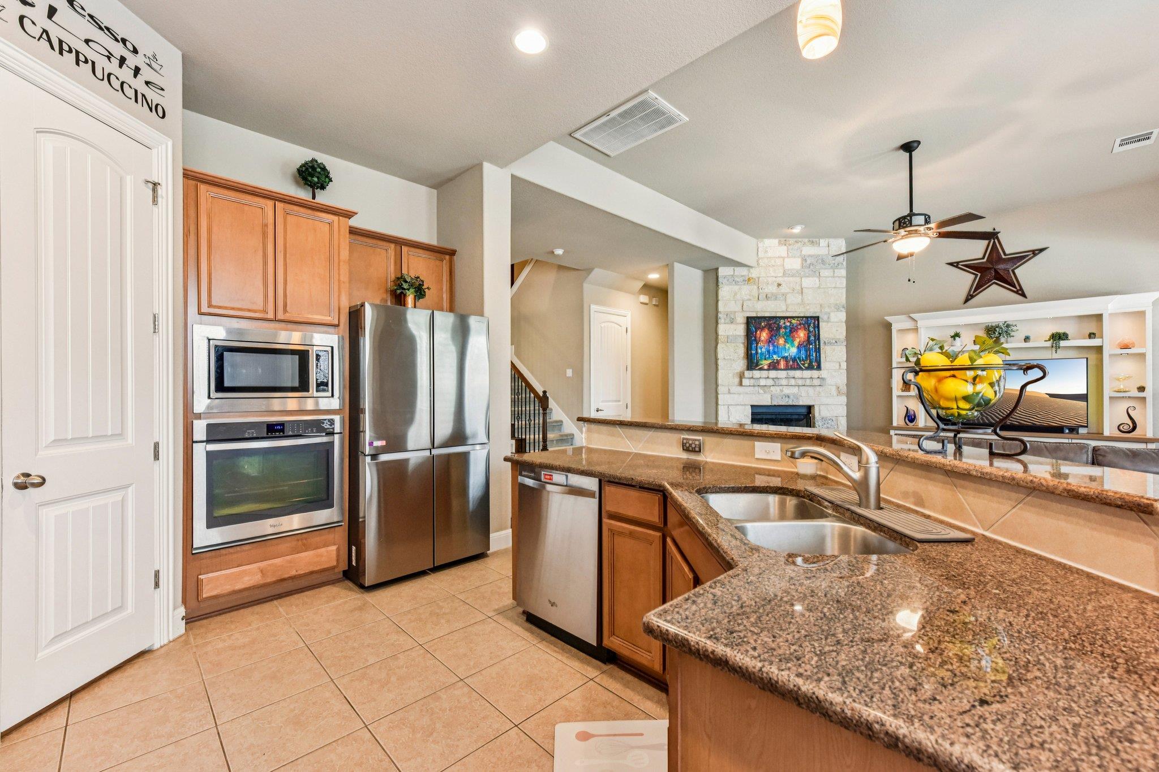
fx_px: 451
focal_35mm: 14
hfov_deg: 104.3
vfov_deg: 81.2
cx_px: 580
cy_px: 386
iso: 1250
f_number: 8
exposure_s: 1/15
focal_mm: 14
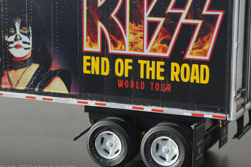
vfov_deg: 14.1
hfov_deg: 21.0
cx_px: 161
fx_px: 676
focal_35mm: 97
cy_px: 65
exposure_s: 1/250
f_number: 7.1
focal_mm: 50
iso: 100
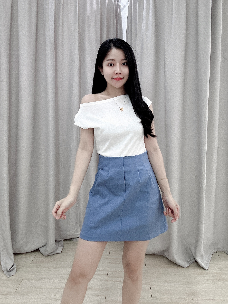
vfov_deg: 73.9
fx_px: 202
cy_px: 152
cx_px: 114
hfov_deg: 58.9
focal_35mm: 23
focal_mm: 2.69
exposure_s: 1/50
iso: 100
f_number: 1.9
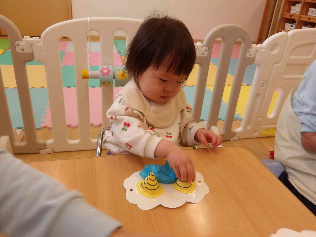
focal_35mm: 27
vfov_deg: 51.4
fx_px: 246
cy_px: 118
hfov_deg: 65.3
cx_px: 158
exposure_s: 1/84
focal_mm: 4.9
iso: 100
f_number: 3
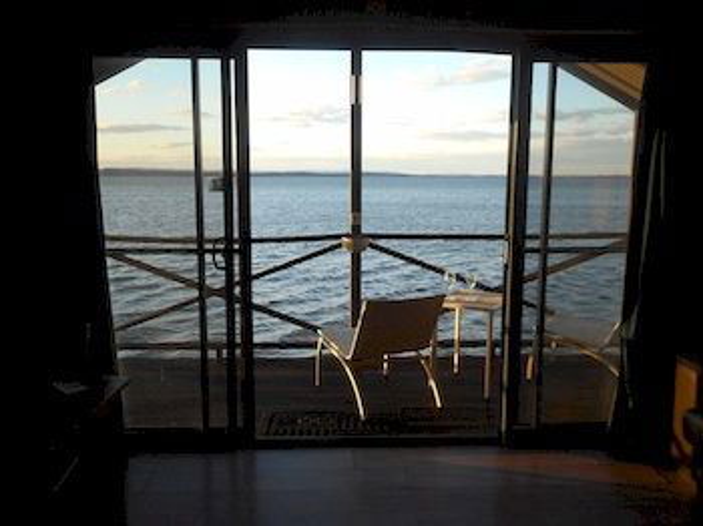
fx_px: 589
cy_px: 263
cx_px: 352
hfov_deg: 61.7
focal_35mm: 29
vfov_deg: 48.2
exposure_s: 1/60
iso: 80
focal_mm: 5.2
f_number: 4
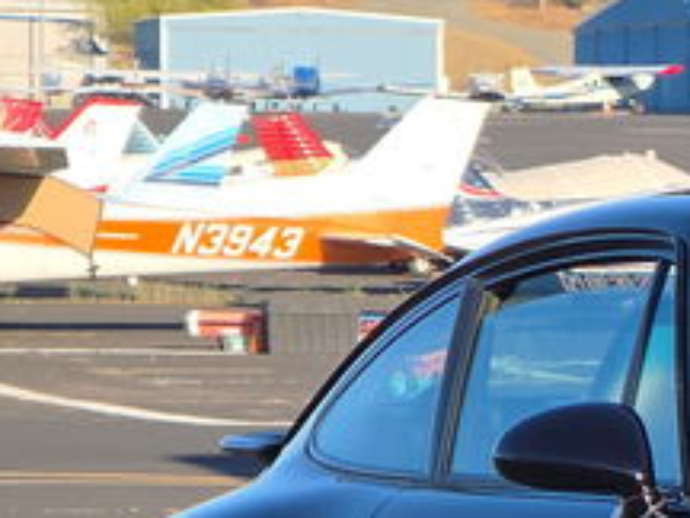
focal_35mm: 409
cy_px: 687
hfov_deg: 4.8
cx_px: 1118
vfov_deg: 3.6
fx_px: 8153
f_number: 3.4
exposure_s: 1/777
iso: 64
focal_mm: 18.6
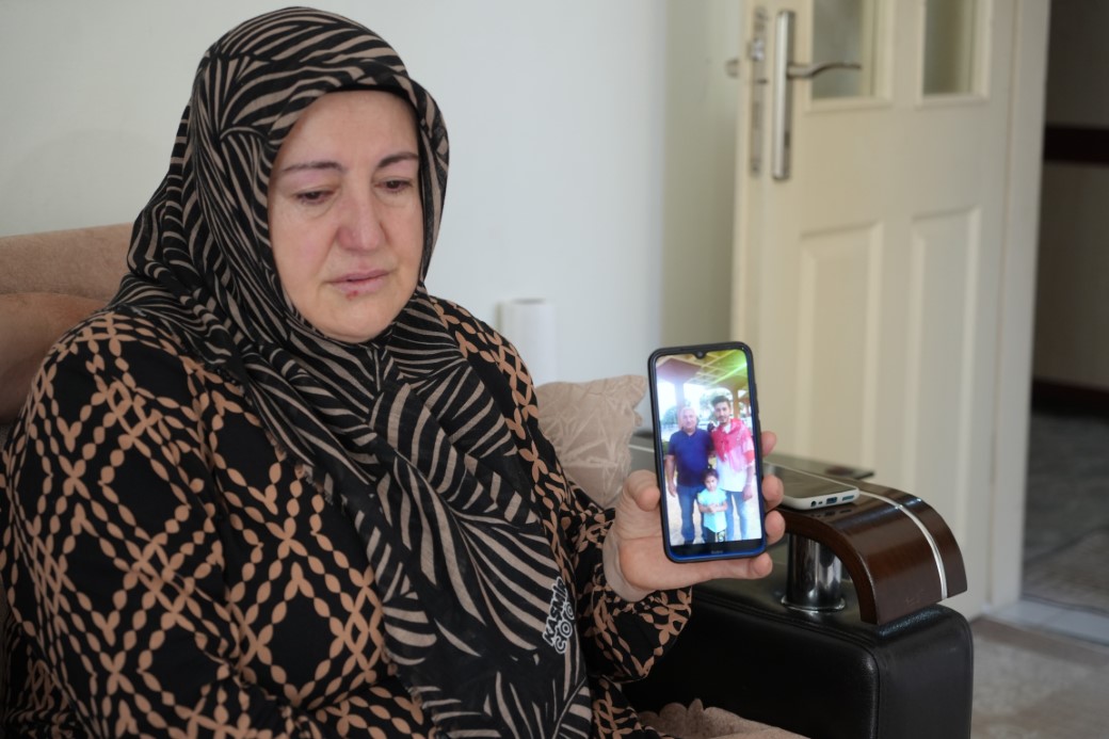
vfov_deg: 23.0
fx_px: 1817
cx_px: 554
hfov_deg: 33.9
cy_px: 370
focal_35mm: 59
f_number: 4
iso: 1250
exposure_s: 1/160
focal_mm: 59
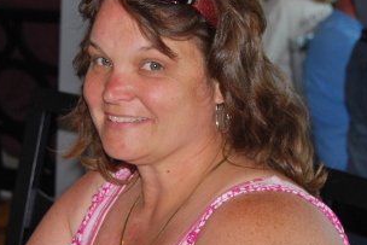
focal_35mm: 142
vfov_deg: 9.6
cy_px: 200
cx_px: 139
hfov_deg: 14.4
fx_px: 1449
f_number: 5.3
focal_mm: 45
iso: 200
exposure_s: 1/60
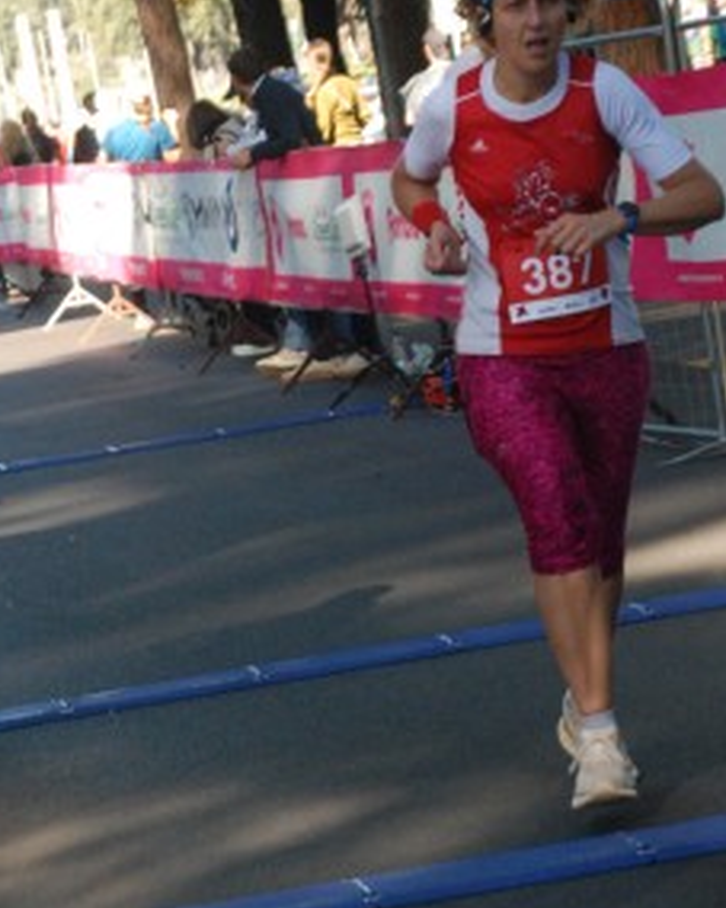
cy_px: 544
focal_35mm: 185
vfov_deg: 10.4
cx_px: 155
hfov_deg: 8.3
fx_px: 4971
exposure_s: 1/500
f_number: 5.3
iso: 1000
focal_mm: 62
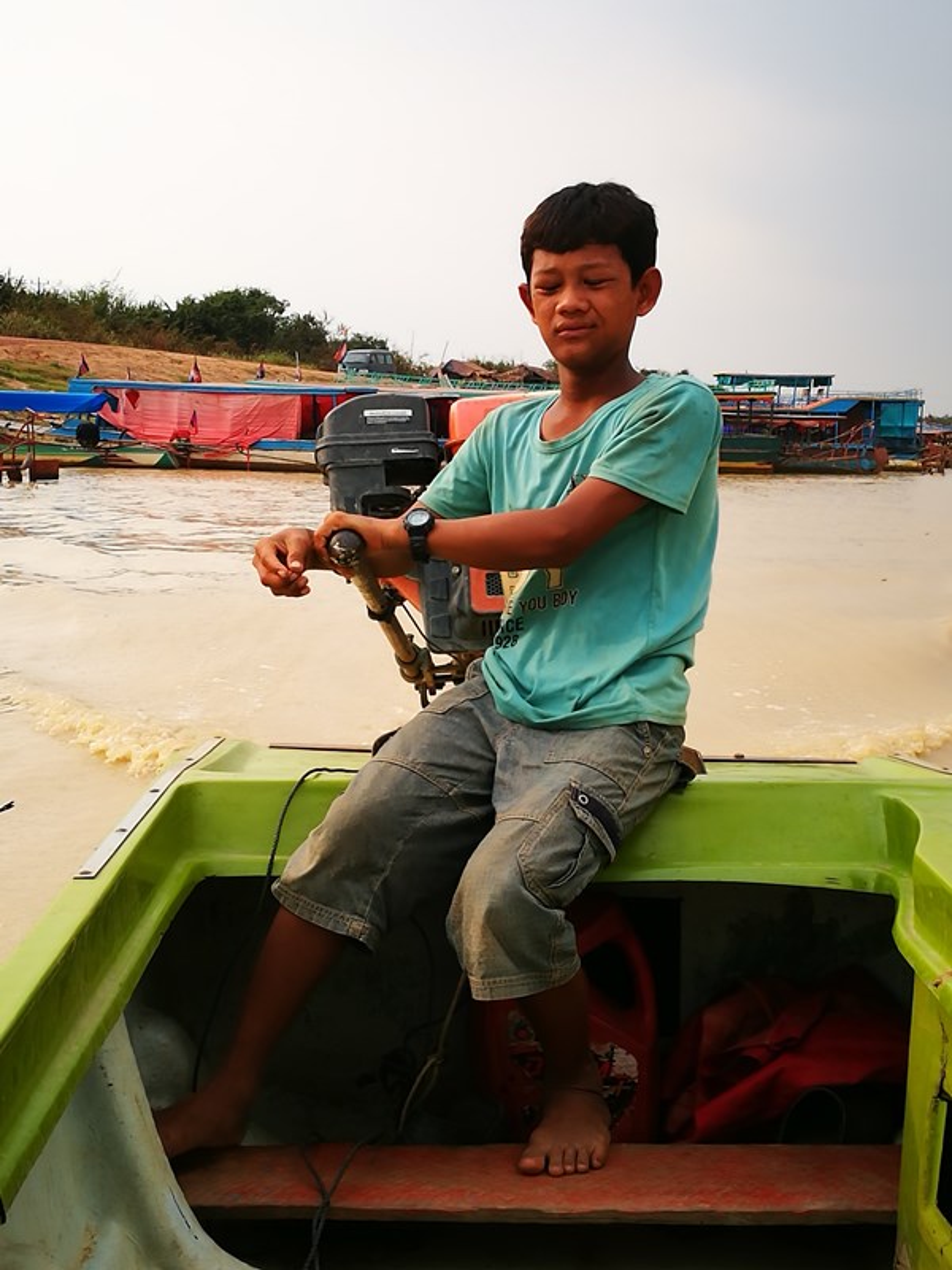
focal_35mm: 54
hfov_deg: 27.0
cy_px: 635
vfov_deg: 35.5
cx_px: 476
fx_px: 1980
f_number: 2.2
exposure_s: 1/578
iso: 50
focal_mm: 4.5
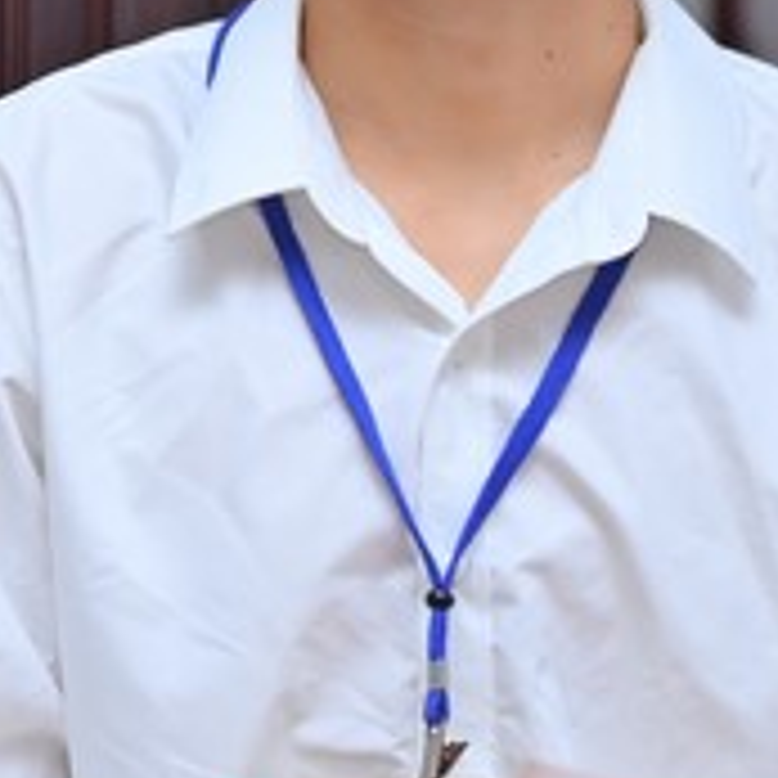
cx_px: -198
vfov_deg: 4.6
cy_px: 83
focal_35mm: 383
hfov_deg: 4.6
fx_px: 9739
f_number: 4.5
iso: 1250
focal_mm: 120
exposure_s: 1/160
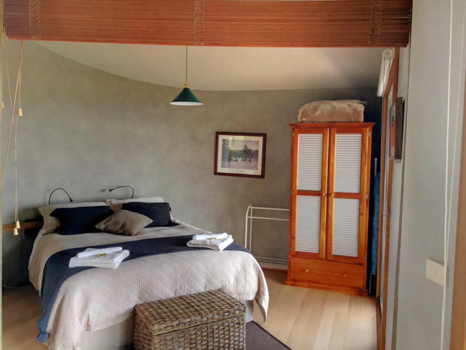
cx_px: 233
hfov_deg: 61.7
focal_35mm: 29
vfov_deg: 48.2
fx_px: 390
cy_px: 175
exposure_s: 1/33
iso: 100
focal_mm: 4.15
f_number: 2.2
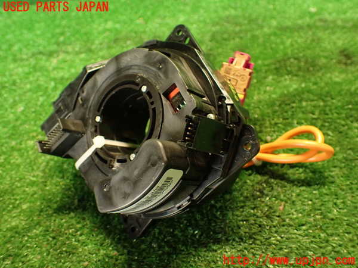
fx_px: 331
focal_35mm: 32
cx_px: 179
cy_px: 134
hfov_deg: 56.8
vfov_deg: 44.2
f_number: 2.4
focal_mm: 5.79
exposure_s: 1/30
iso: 640
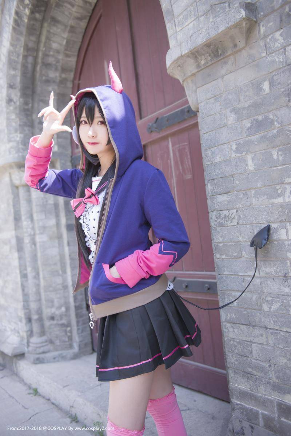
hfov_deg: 41.1
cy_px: 218
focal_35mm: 32
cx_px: 146
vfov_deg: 58.7
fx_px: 388
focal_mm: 32
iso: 100
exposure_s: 1/200
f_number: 2.8
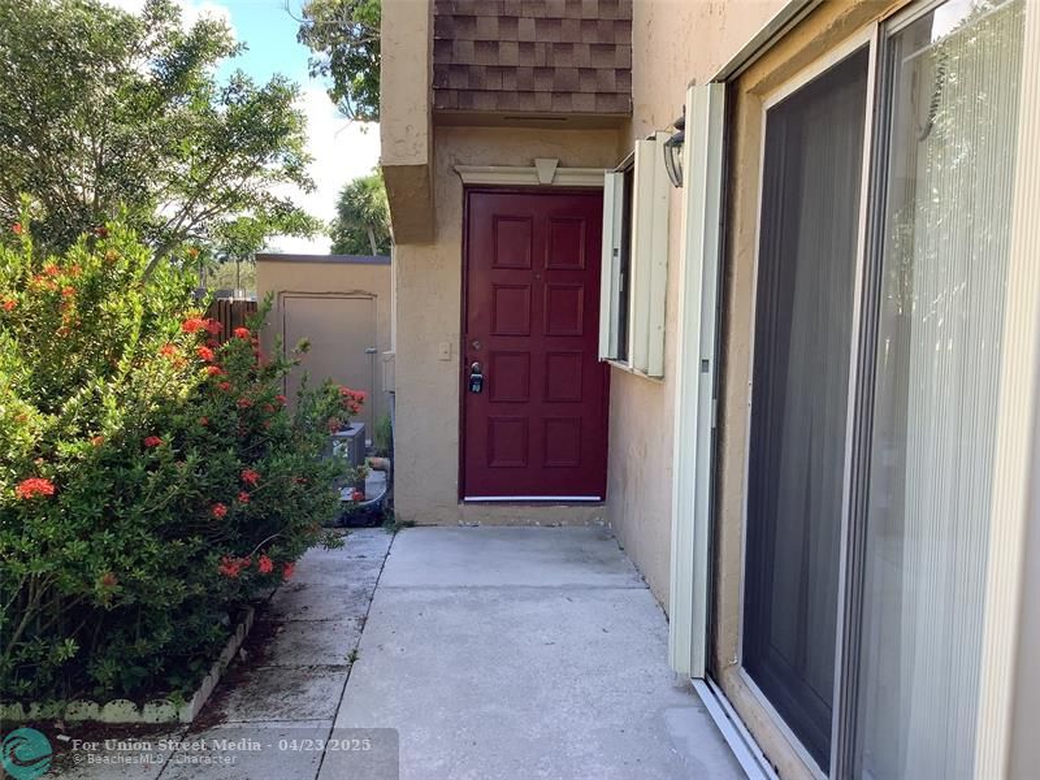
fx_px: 931
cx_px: 520
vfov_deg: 45.4
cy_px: 390
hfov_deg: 58.4
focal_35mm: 31
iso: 25
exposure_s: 1/123
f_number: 2.4
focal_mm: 3.3
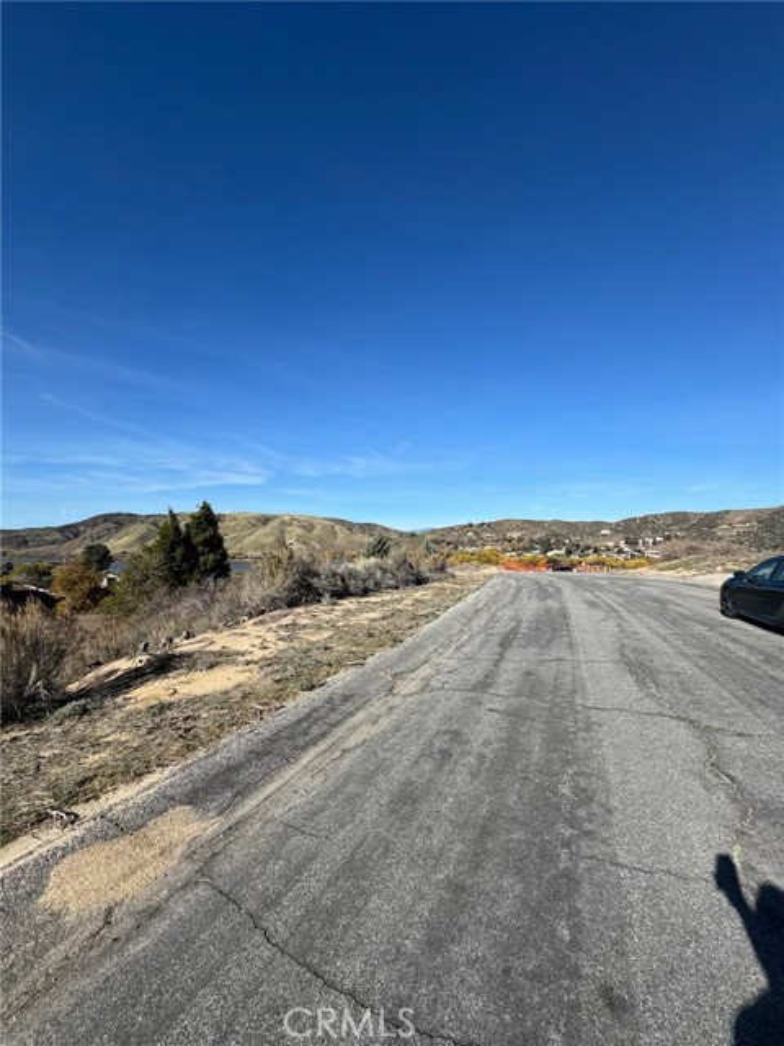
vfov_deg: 102.1
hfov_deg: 85.7
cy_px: 523
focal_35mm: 14
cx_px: 392
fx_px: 423
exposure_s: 1/2770
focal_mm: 2.22
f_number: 2.2
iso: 50
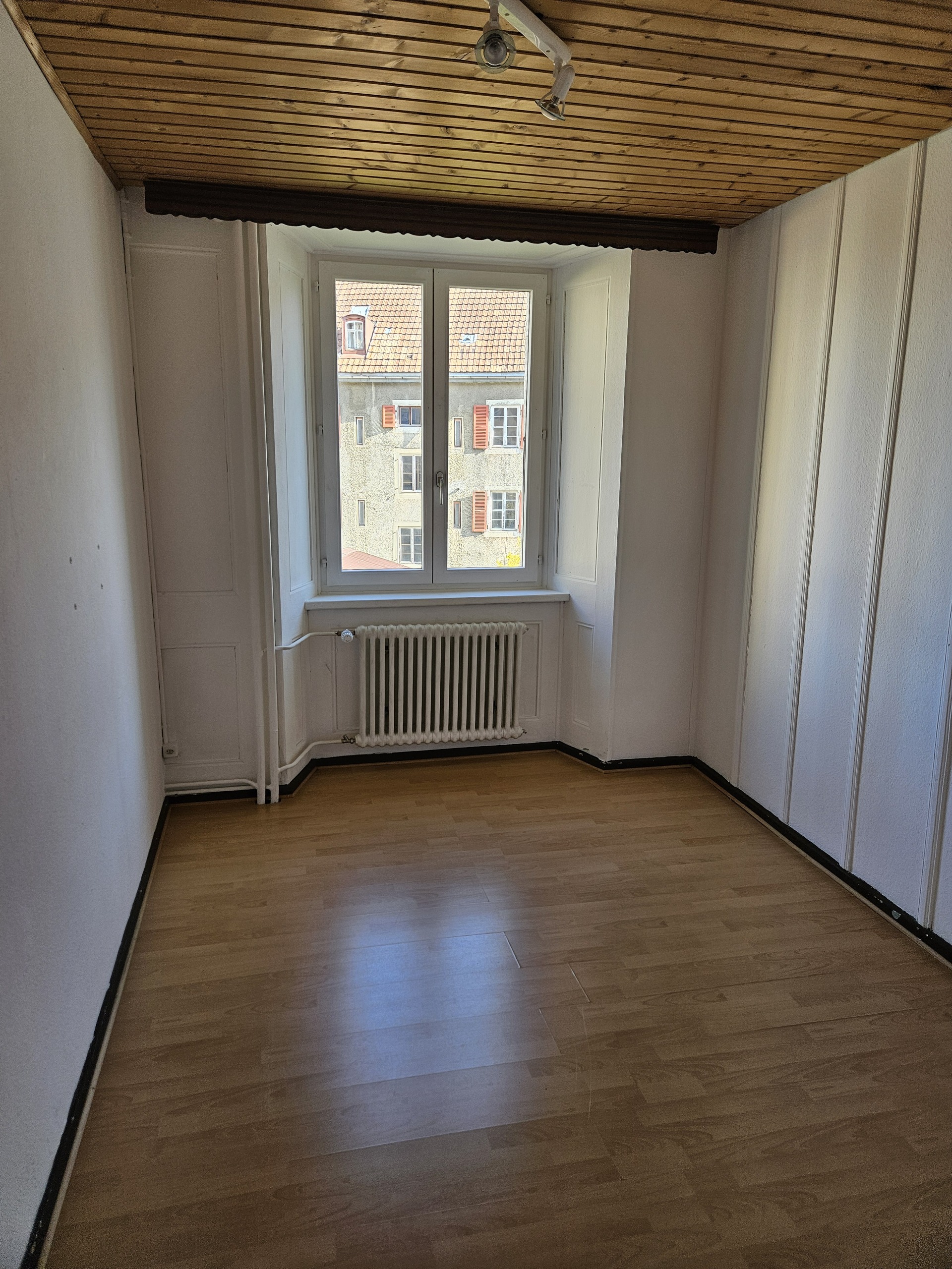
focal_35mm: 23
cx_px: 476
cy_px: 634
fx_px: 843
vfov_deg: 73.9
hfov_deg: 58.9
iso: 80
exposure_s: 1/190
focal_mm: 5.4
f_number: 1.8
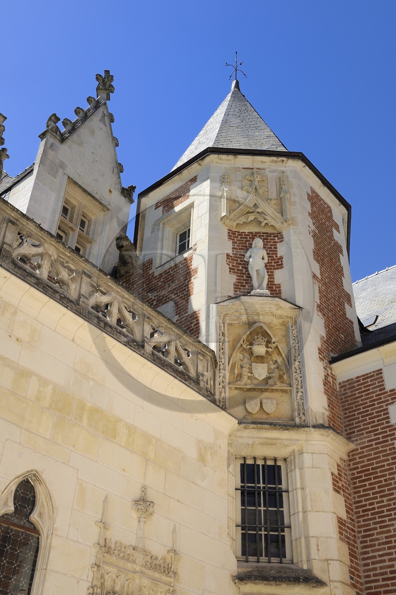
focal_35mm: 38
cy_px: 298
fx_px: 628
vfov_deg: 50.7
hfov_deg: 35.0
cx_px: 198
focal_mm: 38
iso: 200
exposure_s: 1/160
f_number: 13
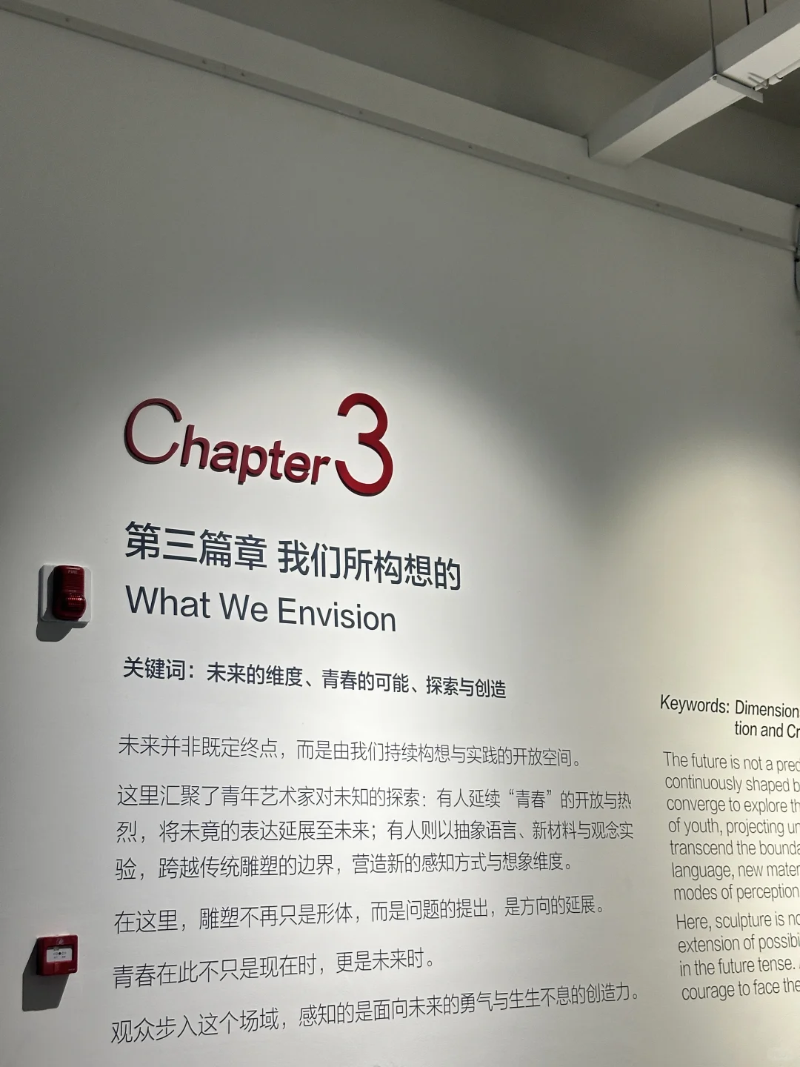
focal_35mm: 48
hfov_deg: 30.3
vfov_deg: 39.7
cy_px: 534
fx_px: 1479
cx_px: 400
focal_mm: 6.86
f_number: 1.78
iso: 64
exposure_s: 1/50
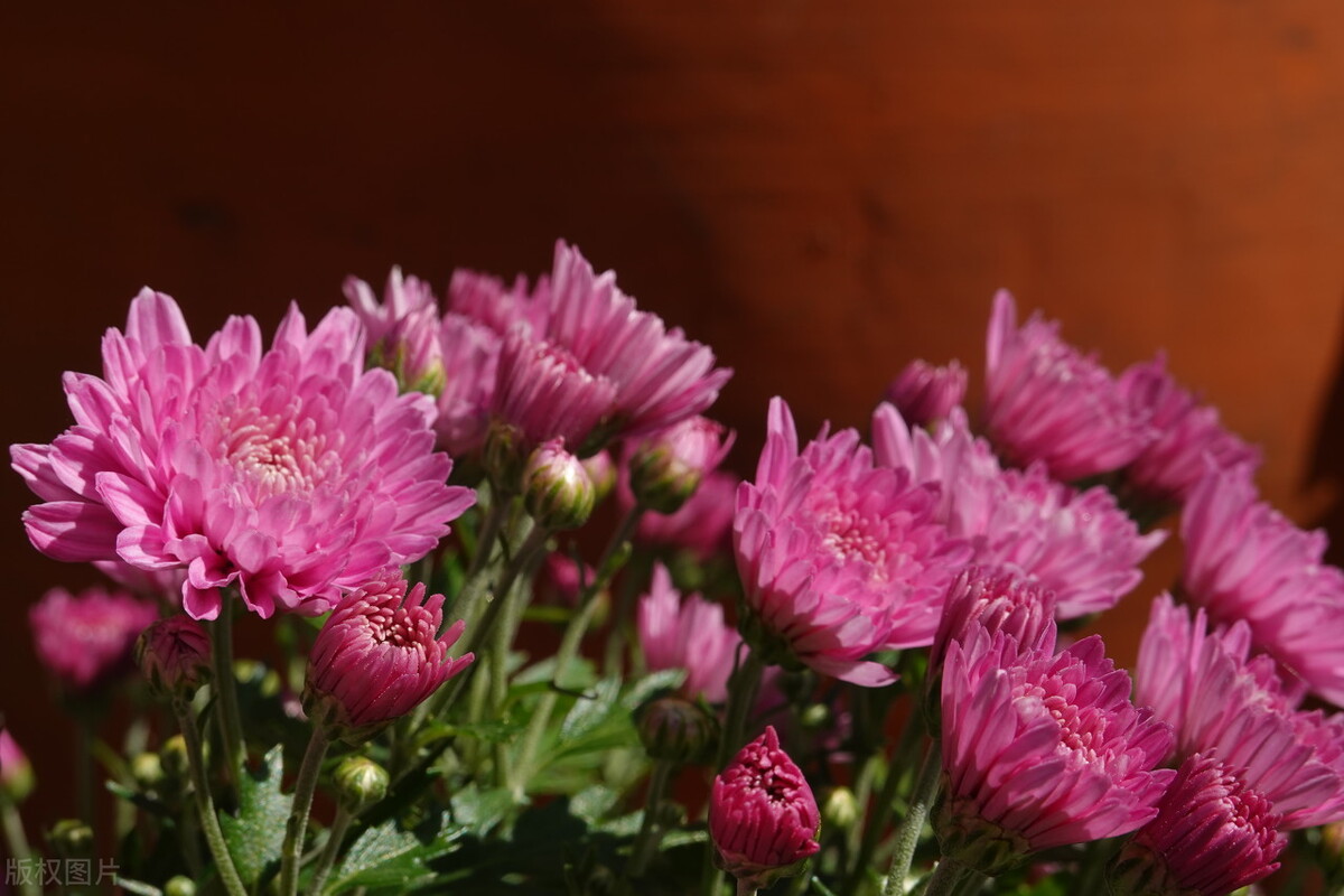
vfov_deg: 20.9
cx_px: 672
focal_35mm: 65
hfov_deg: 31.0
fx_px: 2426
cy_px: 448
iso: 100
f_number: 7.1
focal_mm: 23.86
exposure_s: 1/320
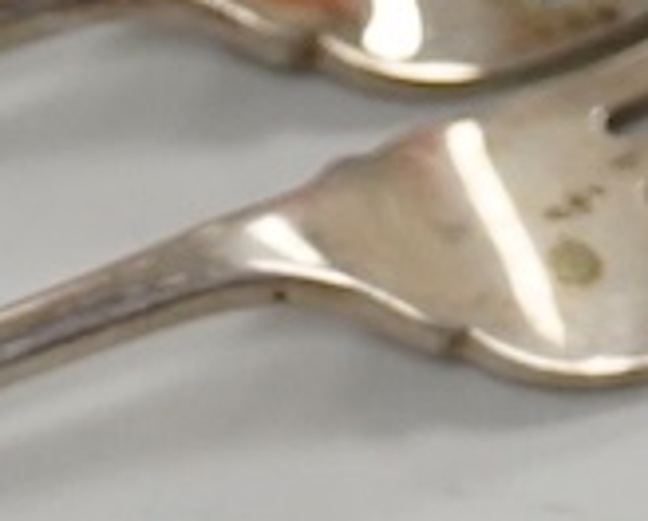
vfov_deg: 5.2
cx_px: 30
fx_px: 5556
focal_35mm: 289
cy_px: 1299
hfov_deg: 6.7
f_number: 3.5
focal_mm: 30
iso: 2500
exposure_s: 1/800
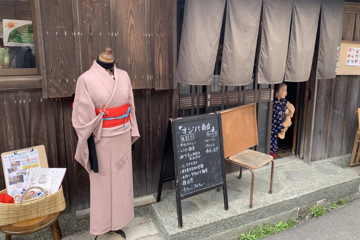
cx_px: 184
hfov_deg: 65.5
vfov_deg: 46.3
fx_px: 280
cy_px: 102
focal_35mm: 28
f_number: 1.8
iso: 64
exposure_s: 1/121
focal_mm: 4.25
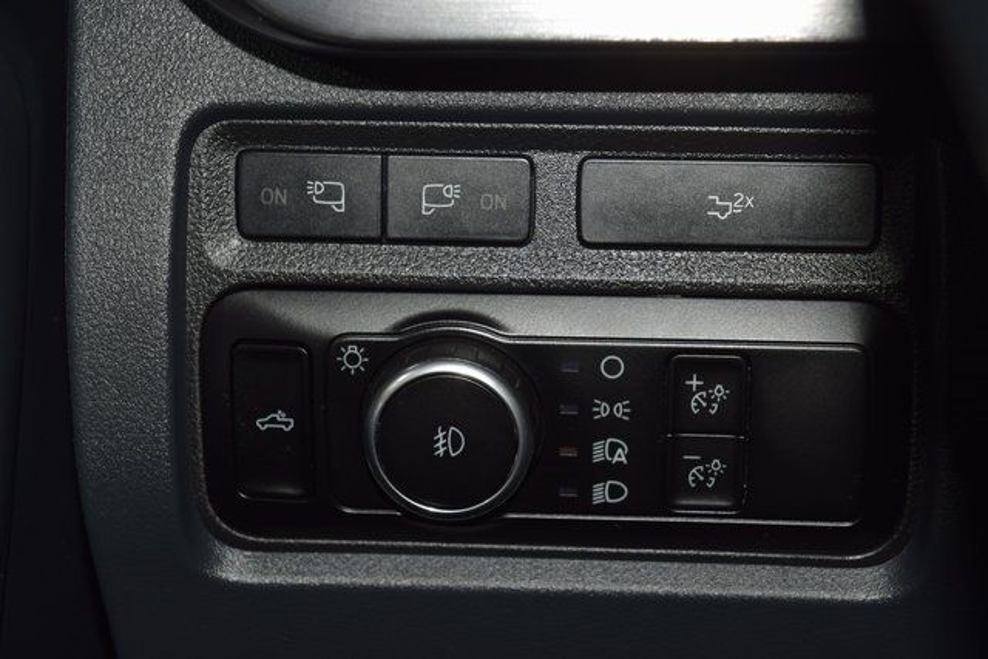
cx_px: 494
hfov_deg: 19.5
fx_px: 2882
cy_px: 330
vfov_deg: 13.0
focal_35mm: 105
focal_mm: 70
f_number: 8
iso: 100
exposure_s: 1/125
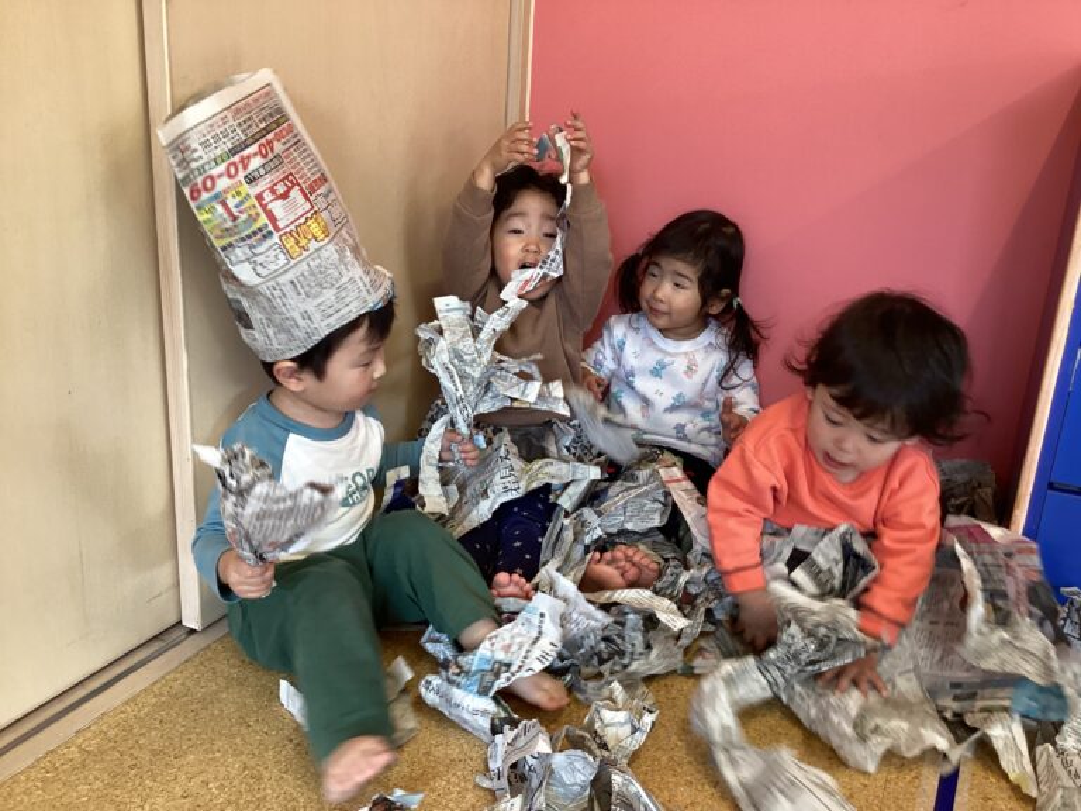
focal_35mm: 31
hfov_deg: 58.4
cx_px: 540
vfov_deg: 45.4
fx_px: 968
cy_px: 406
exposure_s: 1/60
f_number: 2.4
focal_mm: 3.3
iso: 125
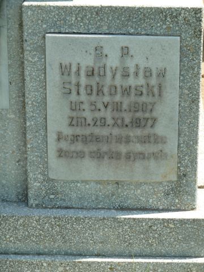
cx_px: 102
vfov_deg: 15.4
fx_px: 1006
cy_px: 136
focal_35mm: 128
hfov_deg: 11.6
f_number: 4.4
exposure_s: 1/250
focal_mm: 21
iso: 80
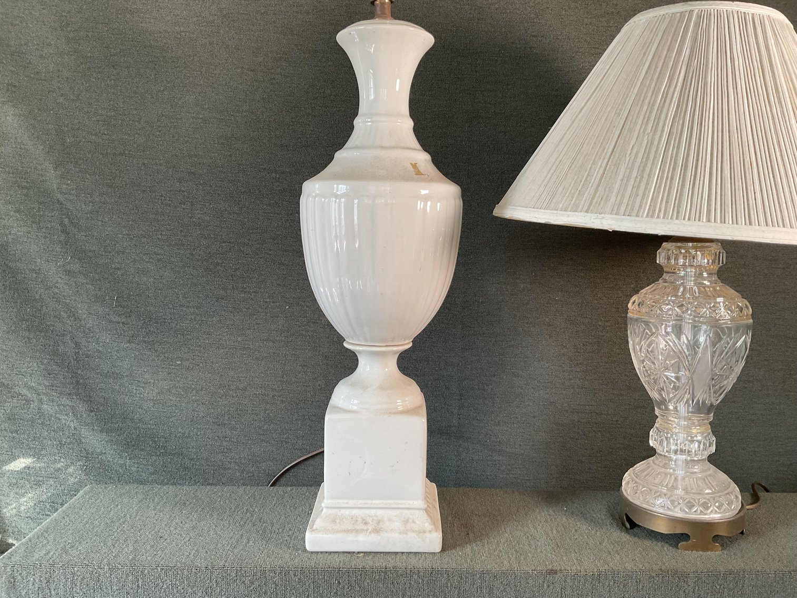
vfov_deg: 48.2
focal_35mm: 29
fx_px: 668
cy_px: 299
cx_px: 398
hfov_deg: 61.7
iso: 64
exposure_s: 1/120
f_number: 1.8
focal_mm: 3
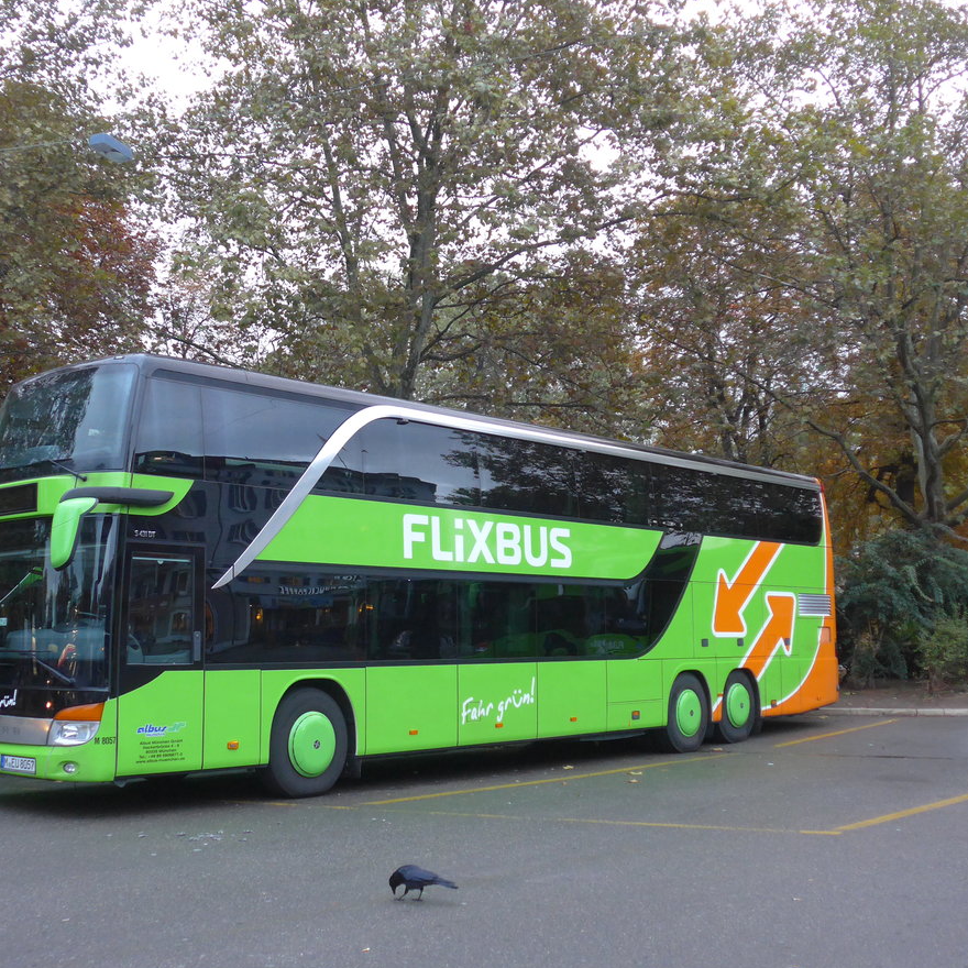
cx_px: 342
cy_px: 491
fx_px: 1297
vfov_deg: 40.9
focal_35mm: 41
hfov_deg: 40.5
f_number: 2.3
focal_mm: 7
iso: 400
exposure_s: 1/60
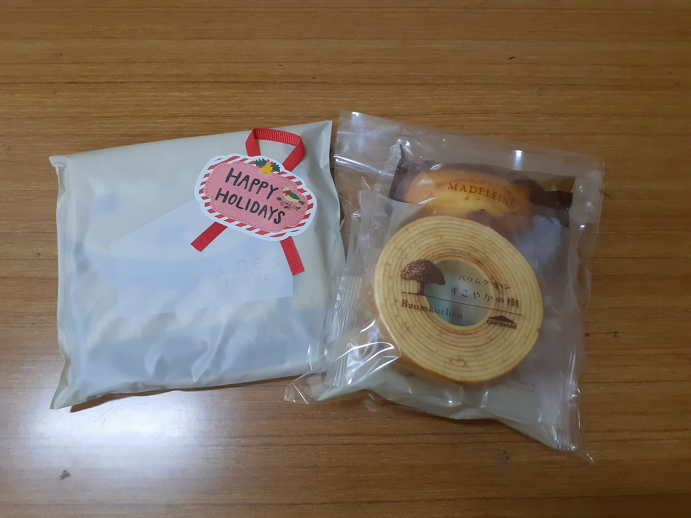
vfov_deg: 51.4
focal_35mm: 27
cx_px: 346
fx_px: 539
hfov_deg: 65.3
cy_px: 259
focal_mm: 3.6
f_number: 1.9
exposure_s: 1/50
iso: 250
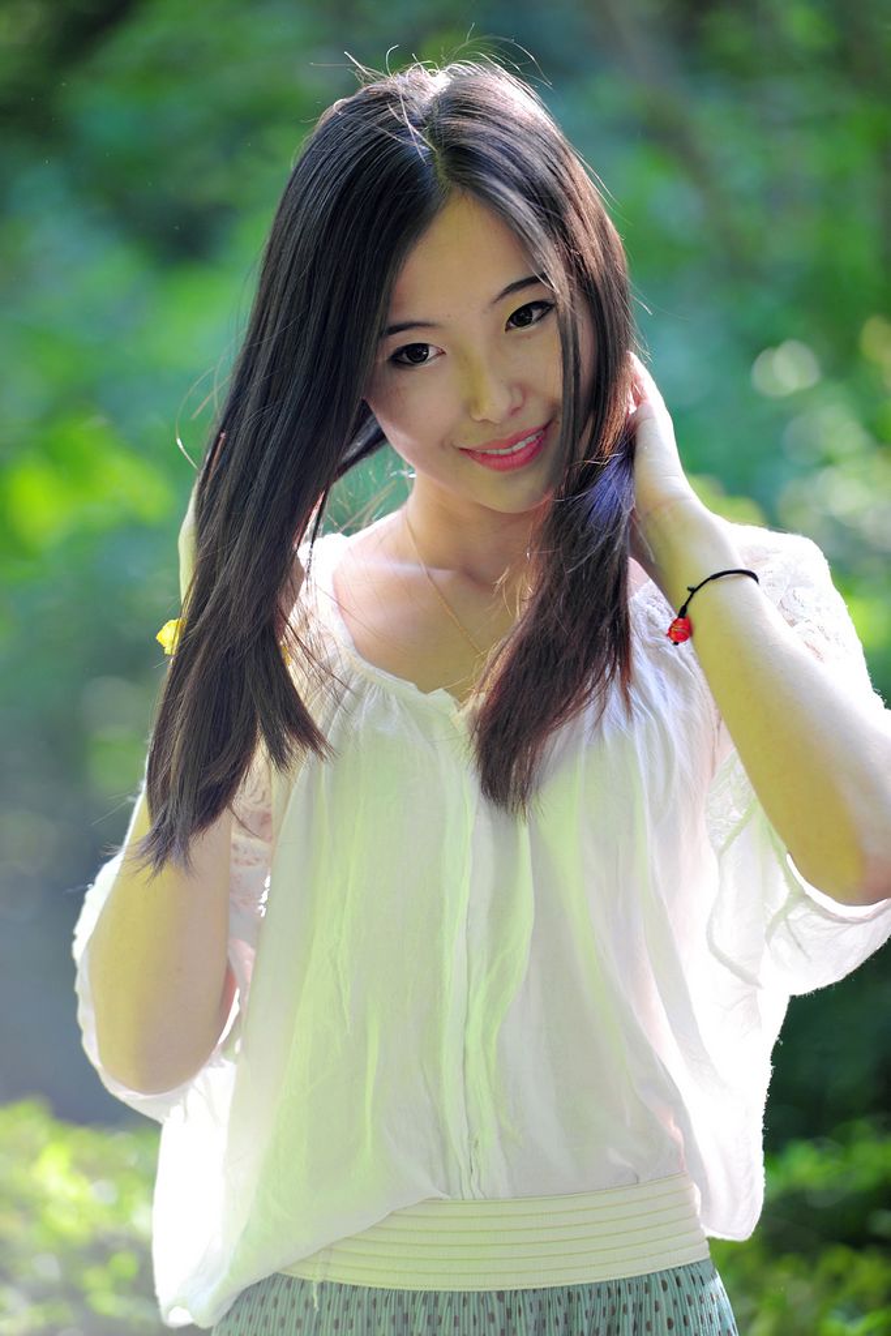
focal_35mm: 175
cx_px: 446
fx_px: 6494
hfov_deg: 7.8
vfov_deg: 11.7
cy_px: 668
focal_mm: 175
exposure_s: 1/125
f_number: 3.2
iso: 200
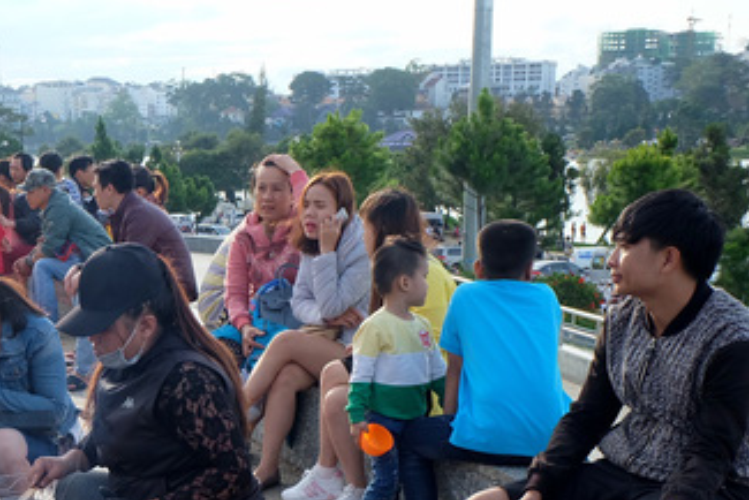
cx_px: 74
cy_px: 463
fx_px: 1353
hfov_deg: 29.6
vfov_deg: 20.5
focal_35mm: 65
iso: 400
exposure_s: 1/180
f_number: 8
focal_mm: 21.1
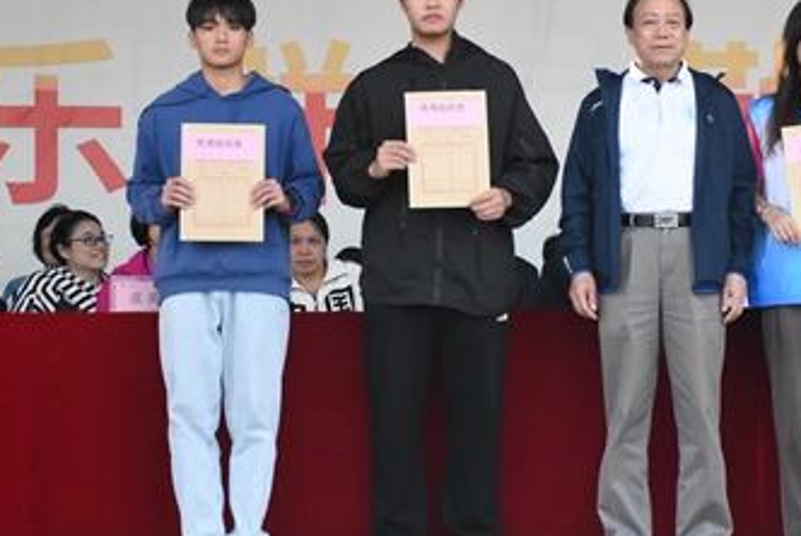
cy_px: 233
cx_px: 589
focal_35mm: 139
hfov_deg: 14.7
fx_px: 3095
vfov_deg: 9.9
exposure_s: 1/4000
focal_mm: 56
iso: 7200
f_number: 4.8
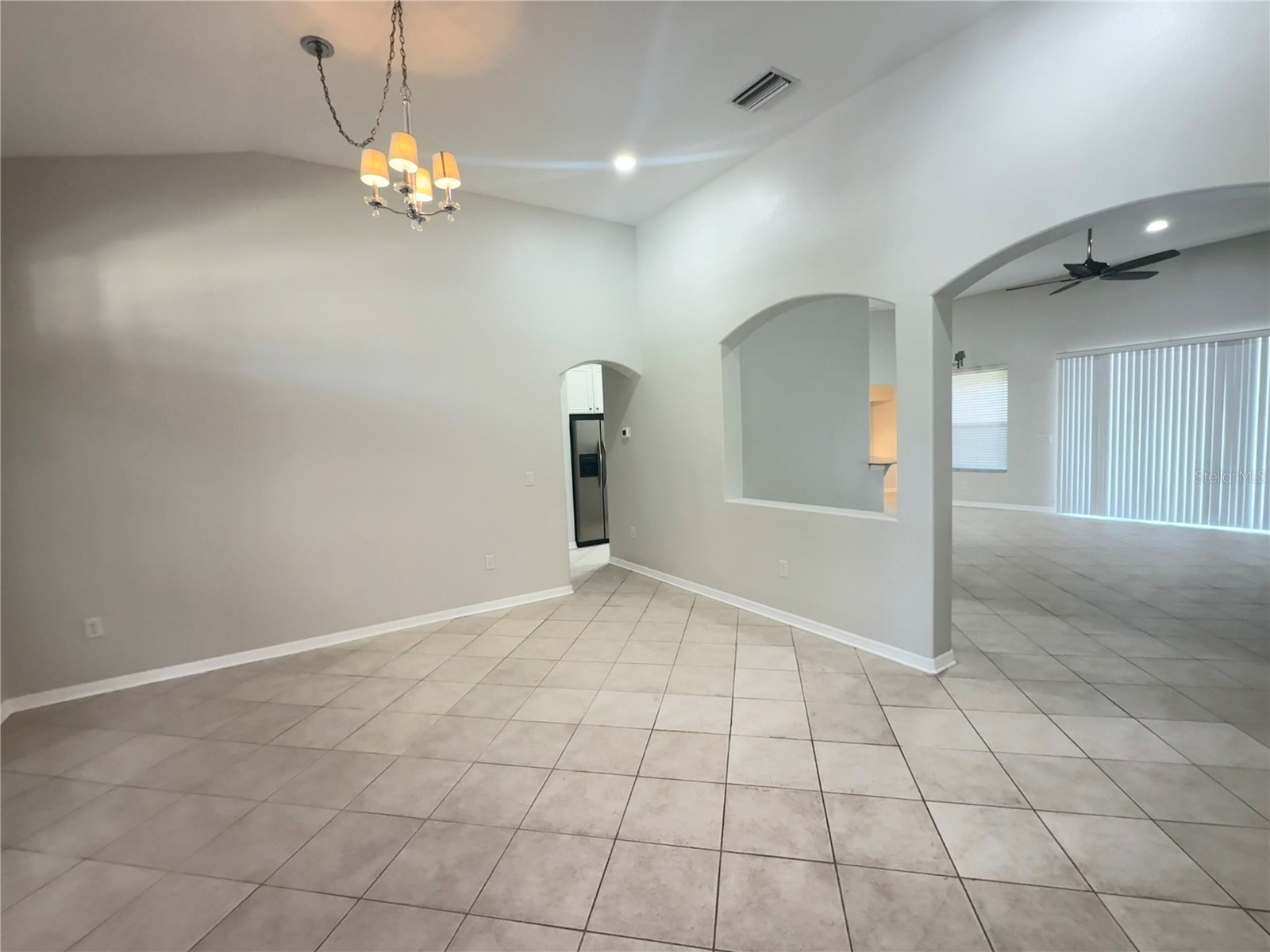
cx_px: 635
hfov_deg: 102.1
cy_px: 476
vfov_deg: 85.7
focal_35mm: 14
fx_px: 514
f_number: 2.2
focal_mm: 2.22
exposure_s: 1/60
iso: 250
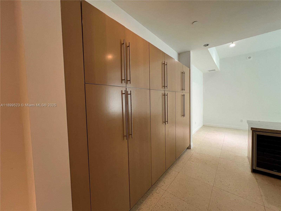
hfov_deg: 106.2
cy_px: 106
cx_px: 140
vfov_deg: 89.9
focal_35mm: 13
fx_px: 106
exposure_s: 1/60
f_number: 1.8
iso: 160
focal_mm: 1.57
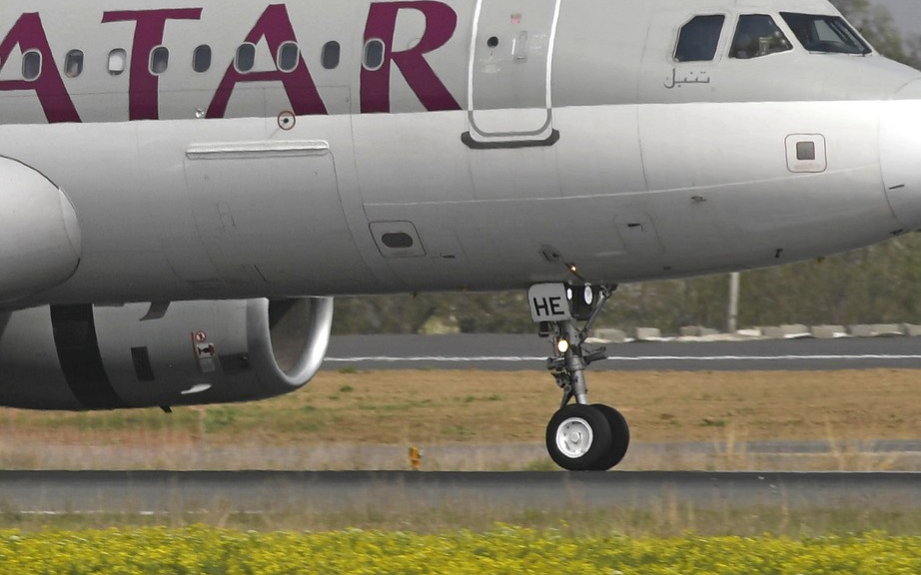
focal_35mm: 796
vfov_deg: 1.6
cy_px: 45
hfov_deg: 2.6
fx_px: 19977
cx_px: 288
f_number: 10
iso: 100
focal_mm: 300
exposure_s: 1/1000
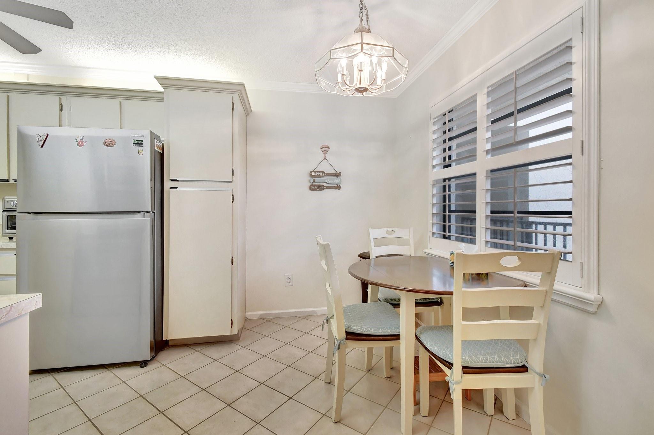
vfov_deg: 77.2
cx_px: 327
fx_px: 272
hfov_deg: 100.4
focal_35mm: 15
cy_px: 218
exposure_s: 1/1.25
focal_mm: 10
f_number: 8
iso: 1000
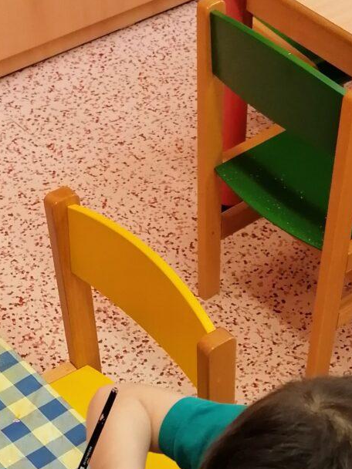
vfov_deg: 25.1
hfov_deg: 20.7
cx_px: 213
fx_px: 963
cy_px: 542
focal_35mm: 71
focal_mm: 4.75
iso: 250
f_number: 1.8
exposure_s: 1/100
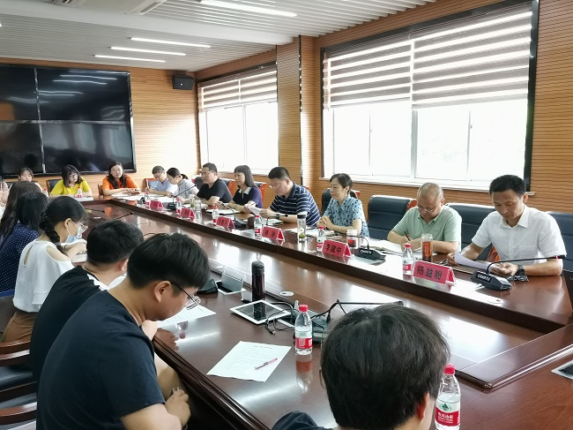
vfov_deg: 46.8
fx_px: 496
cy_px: 215
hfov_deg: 60.0
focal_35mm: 30
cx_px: 286
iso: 250
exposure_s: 1/100
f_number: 1.8
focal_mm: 4.75
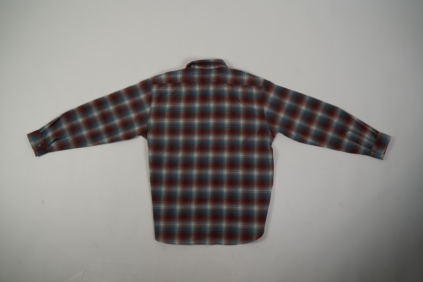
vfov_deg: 46.4
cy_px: 141
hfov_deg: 65.5
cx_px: 212
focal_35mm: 28
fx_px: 329
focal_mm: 28
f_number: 4
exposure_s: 1/160
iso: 200
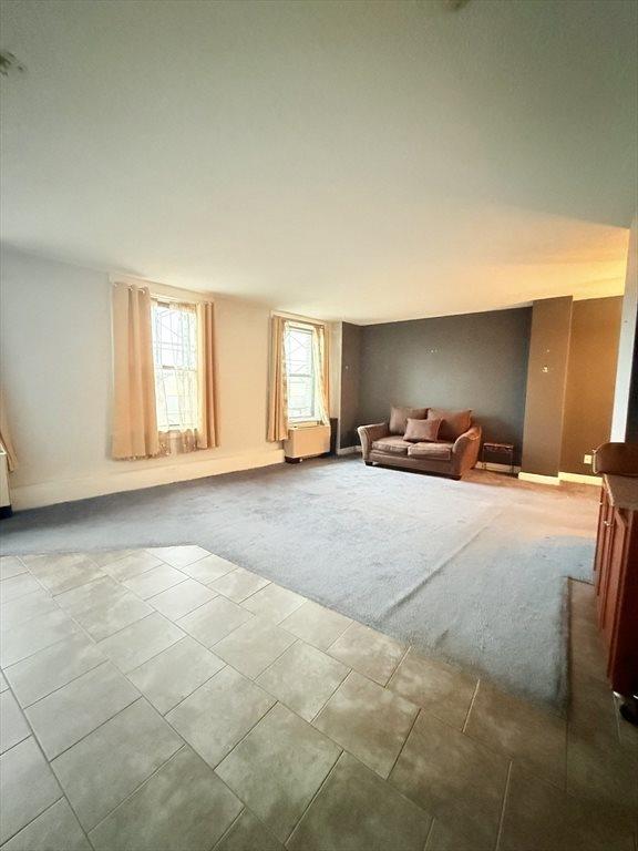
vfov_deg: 102.1
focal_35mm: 14
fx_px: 344
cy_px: 426
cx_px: 319
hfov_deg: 85.7
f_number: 2.2
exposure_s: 1/40
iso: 1600
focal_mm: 2.22
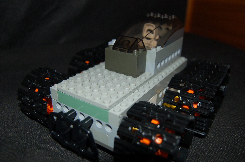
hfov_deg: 55.2
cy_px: 81
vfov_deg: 38.2
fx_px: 234
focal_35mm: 34
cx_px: 122
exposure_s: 1/60
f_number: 3.8
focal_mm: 23
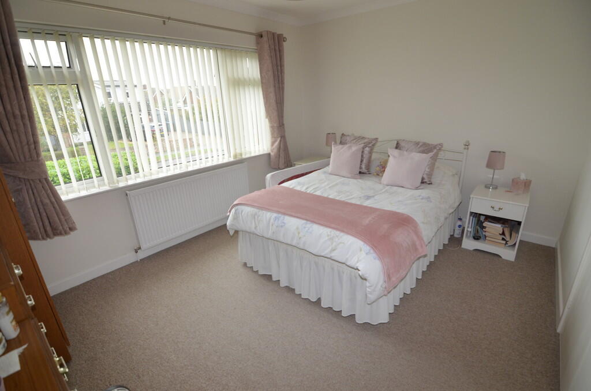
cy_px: 196
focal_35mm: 16
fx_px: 270
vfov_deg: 71.8
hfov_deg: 95.1
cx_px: 296
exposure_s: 1/60
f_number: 4
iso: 560
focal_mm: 11
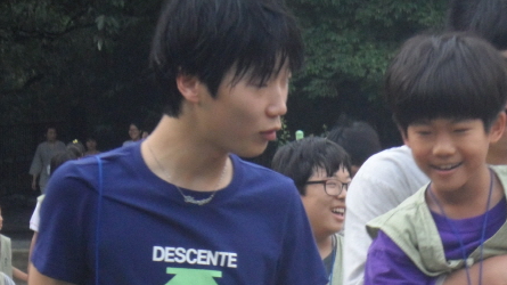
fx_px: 2997
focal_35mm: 223
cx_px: 340
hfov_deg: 9.7
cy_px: 221
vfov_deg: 5.4
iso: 400
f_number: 5.9
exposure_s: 1/60
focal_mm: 24.5
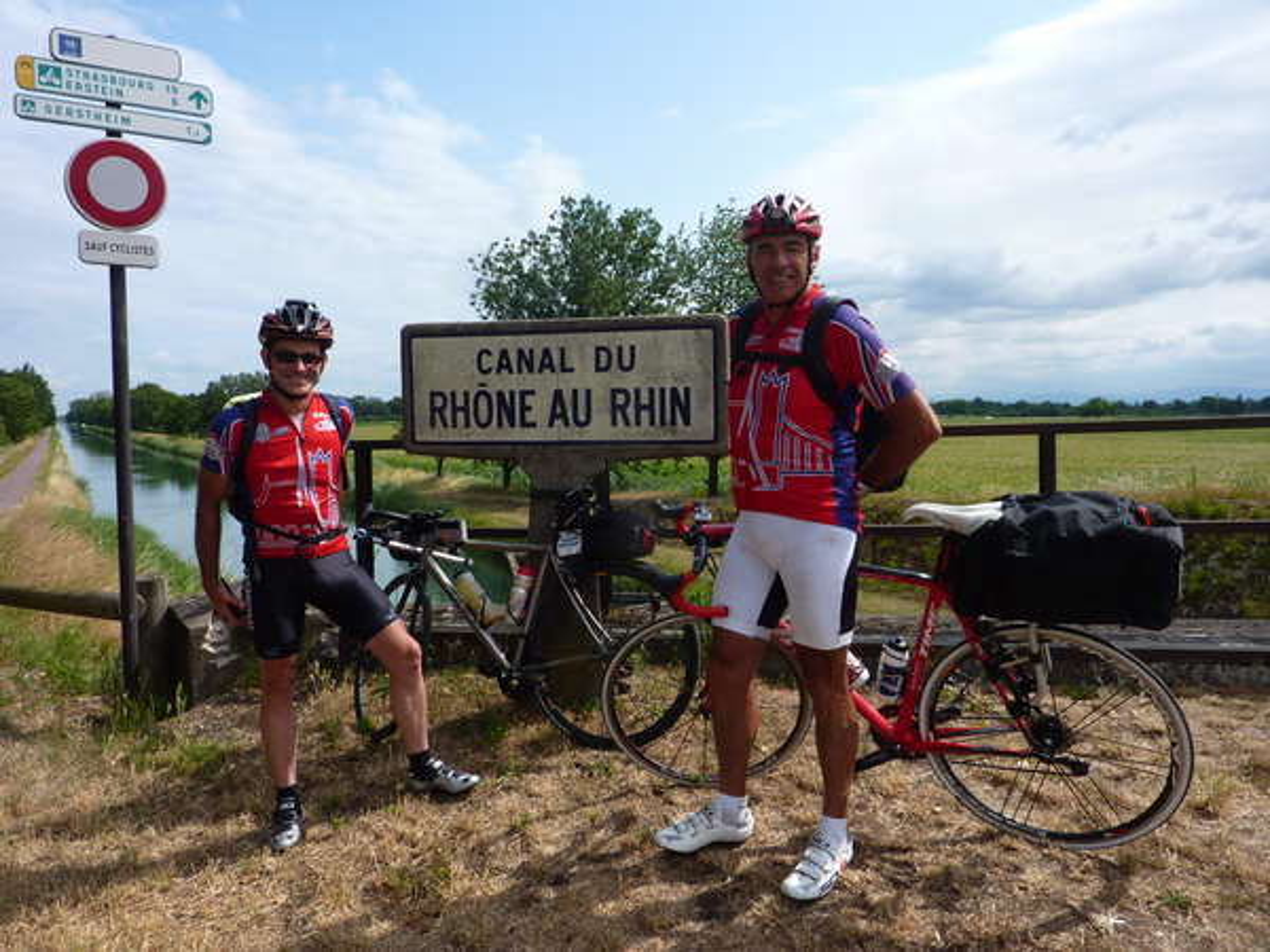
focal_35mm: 25
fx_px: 917
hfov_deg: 69.4
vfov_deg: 54.9
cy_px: 476
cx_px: 635
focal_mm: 4.1
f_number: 5
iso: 80
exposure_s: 1/400
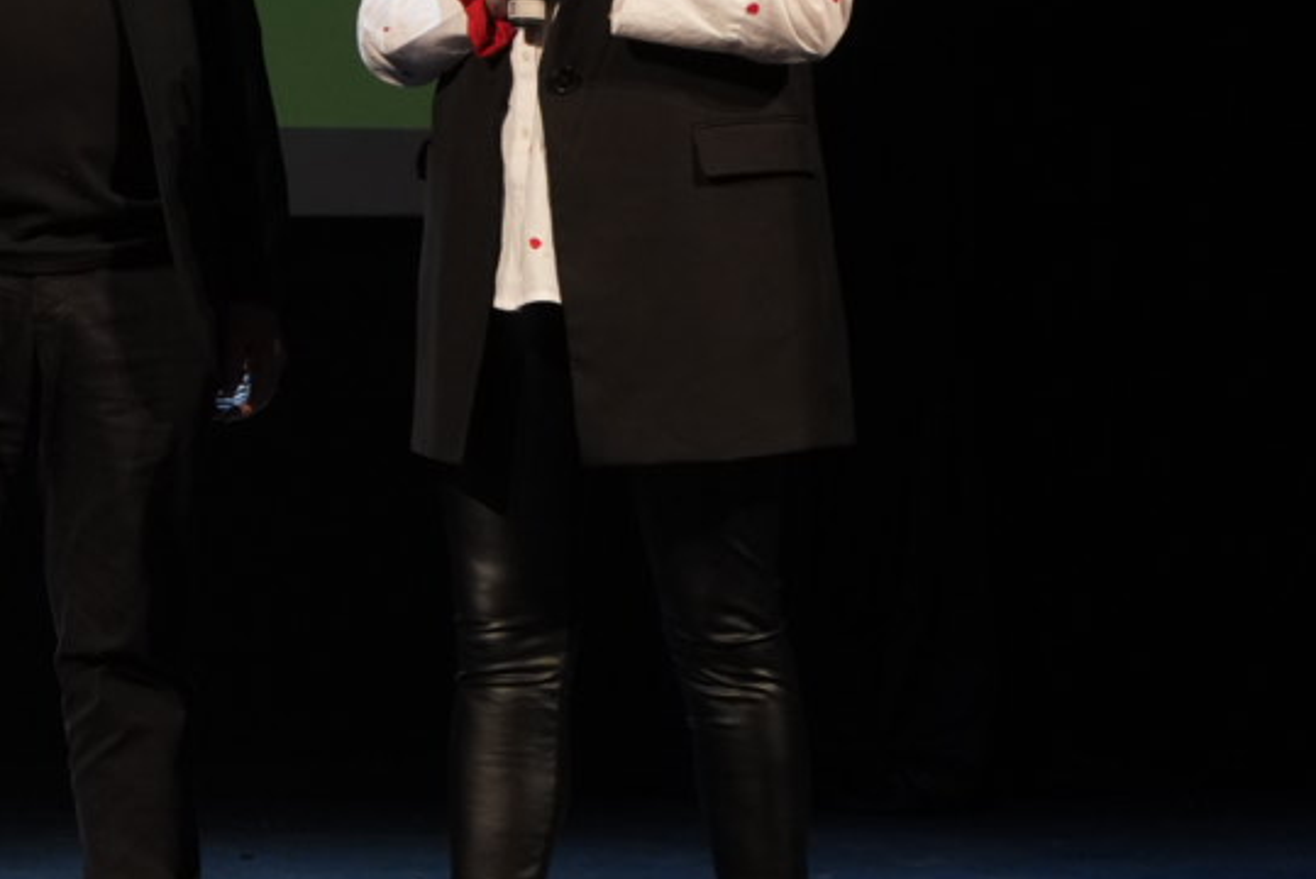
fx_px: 3840
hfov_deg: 18.2
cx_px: -374
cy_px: -42
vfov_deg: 12.9
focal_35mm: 105
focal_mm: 35
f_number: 4
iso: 2500
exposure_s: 1/200
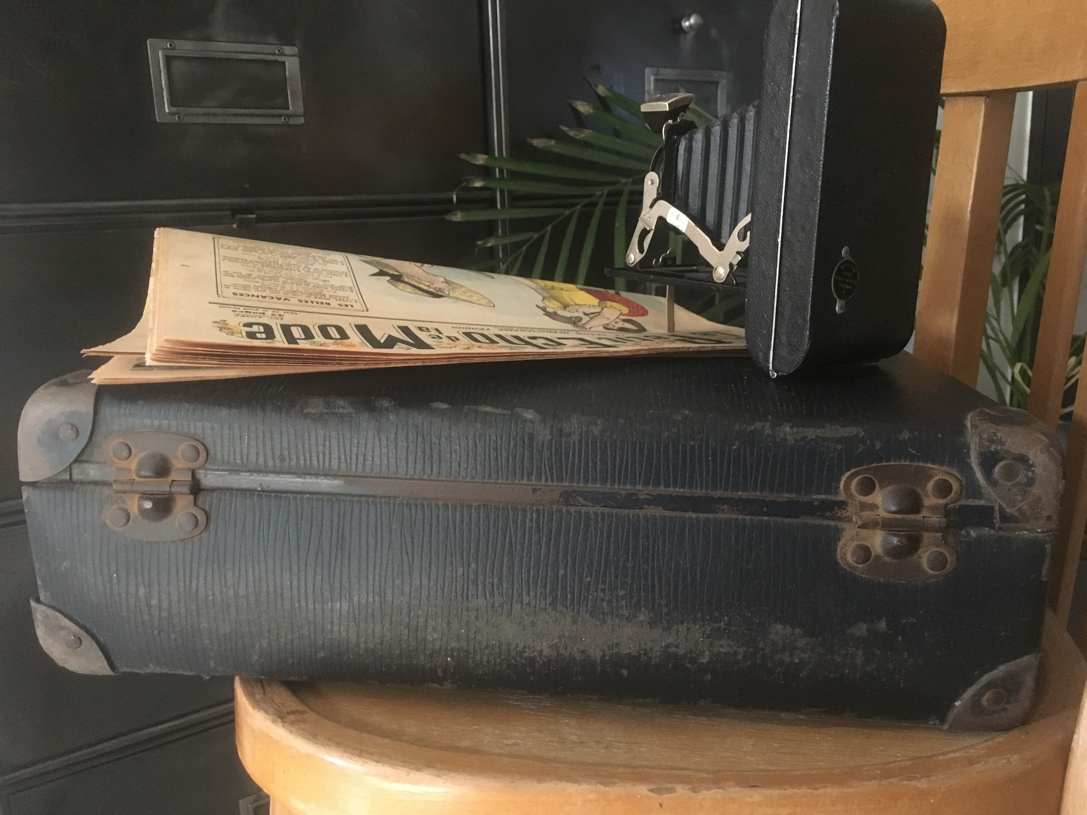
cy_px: 408
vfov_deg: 48.2
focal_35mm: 29
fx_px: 911
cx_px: 544
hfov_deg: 61.7
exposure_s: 1/17
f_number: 2.2
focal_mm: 4.15
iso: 400
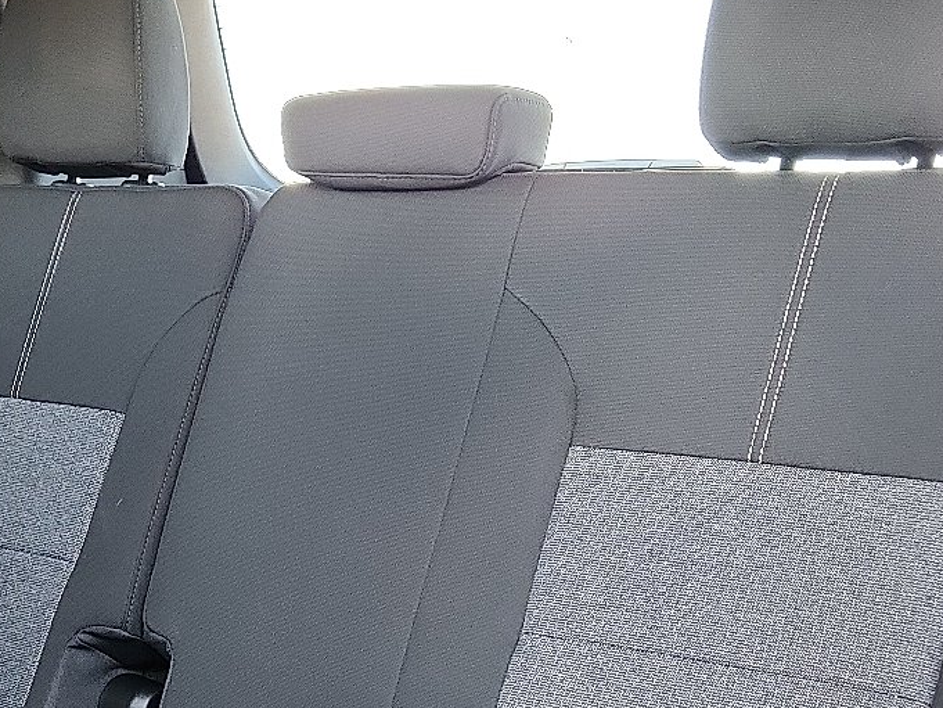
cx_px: 294
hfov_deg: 35.1
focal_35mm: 54
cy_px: 657
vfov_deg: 26.0
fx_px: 1471
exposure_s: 1/50
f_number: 1.8
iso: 607
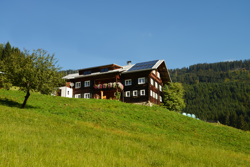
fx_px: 292
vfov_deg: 31.9
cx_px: 125
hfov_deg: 46.4
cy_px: 84
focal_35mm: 42
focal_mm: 42
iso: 100
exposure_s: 1/160
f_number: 8
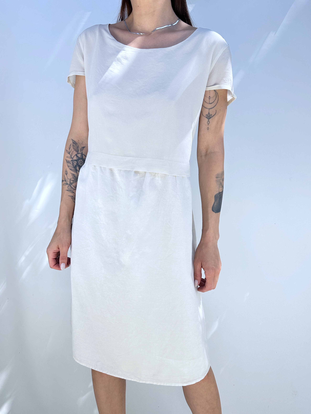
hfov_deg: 56.8
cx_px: 156
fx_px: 287
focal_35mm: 24
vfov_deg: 71.6
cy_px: 207
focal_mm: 6.86
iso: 80
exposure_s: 1/623
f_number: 1.78
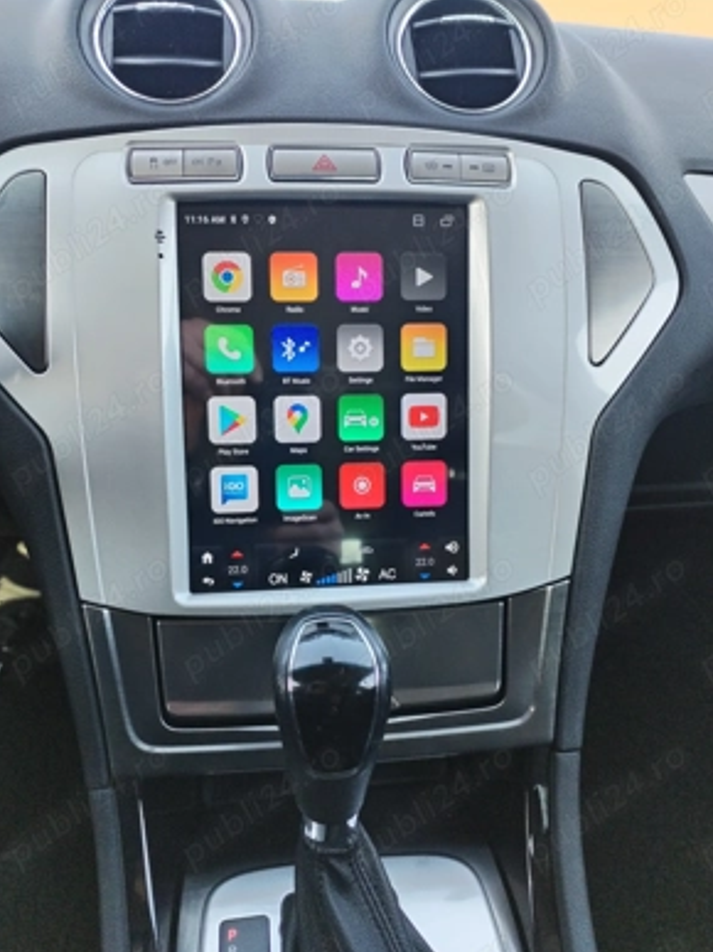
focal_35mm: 30
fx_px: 824
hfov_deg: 46.8
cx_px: 347
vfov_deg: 60.0
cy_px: 470
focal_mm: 4.75
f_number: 1.8
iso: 153
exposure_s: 1/120
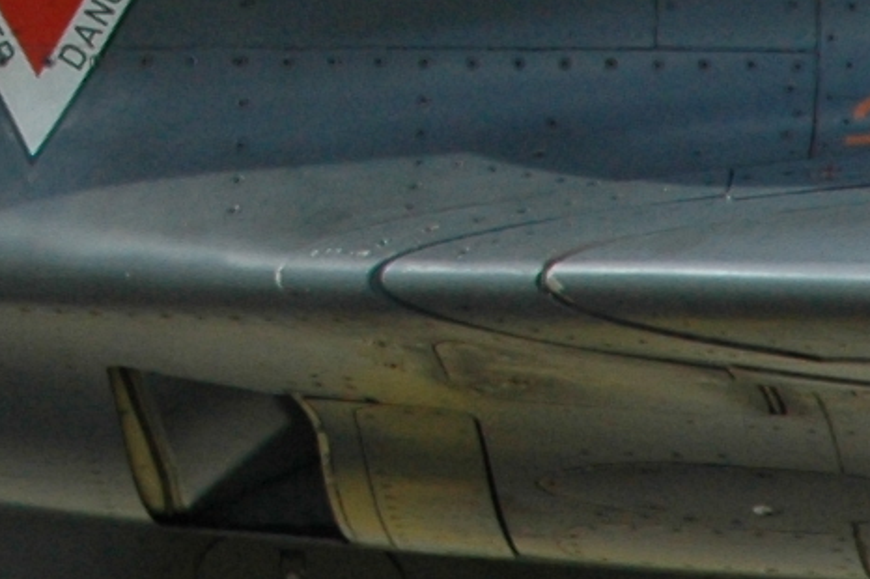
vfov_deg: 2.0
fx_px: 16373
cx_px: -1116
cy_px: -919
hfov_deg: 3.0
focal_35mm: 678
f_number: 8
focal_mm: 70
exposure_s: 1/800
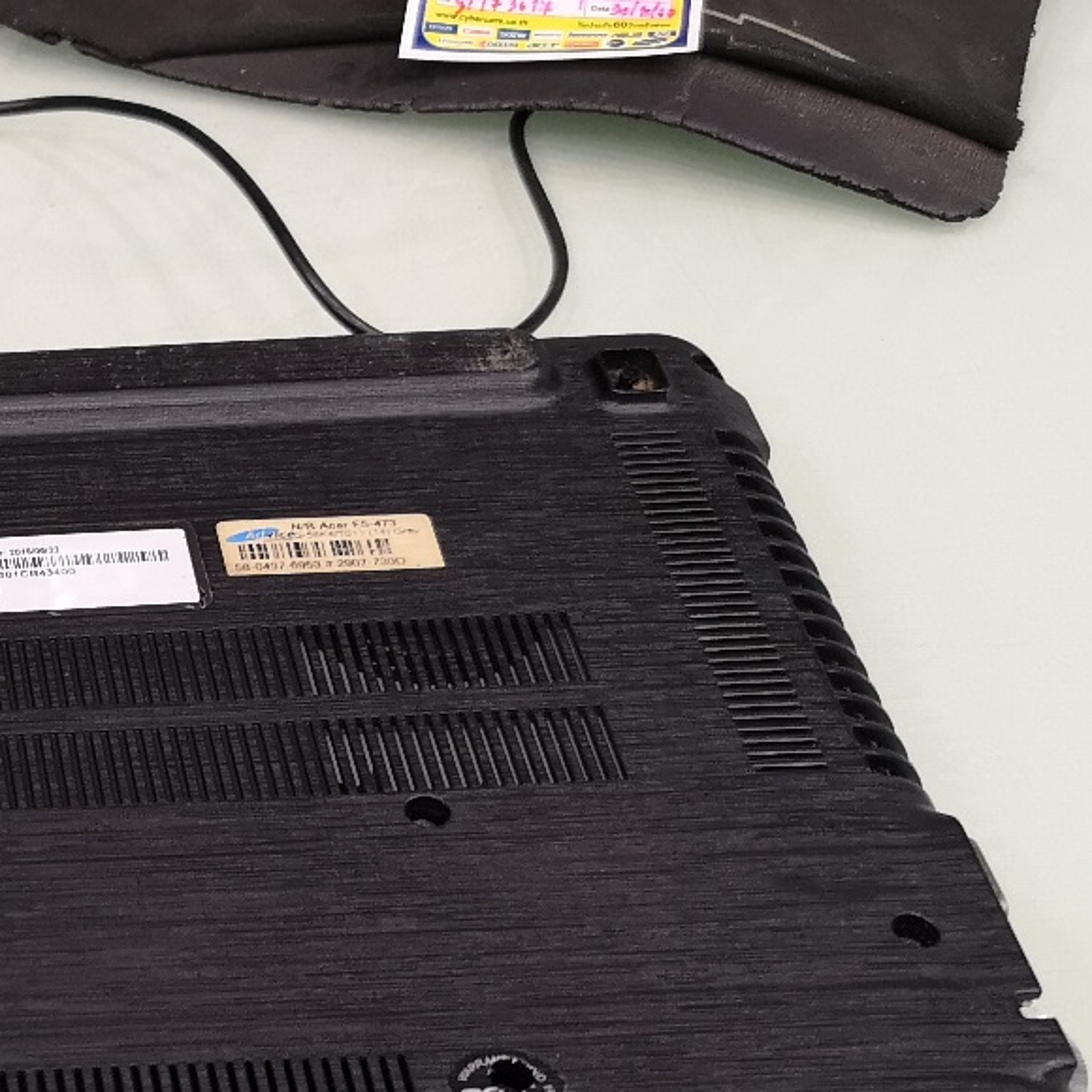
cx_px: -339
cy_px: 979
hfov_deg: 20.9
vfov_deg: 22.5
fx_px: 2677
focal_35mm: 75
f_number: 1.8
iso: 160
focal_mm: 3.95
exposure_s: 1/33.3
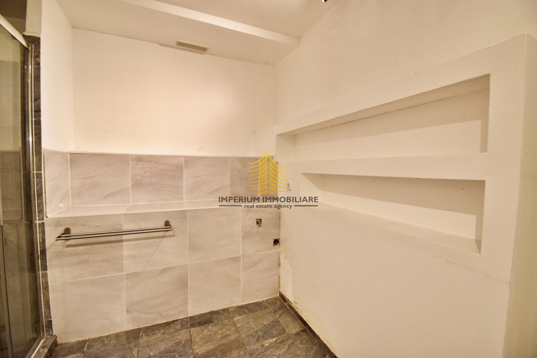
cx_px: 268
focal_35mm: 15
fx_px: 224
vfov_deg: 77.3
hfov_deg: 100.4
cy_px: 179
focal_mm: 10
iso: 200
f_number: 4.5
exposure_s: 1/15
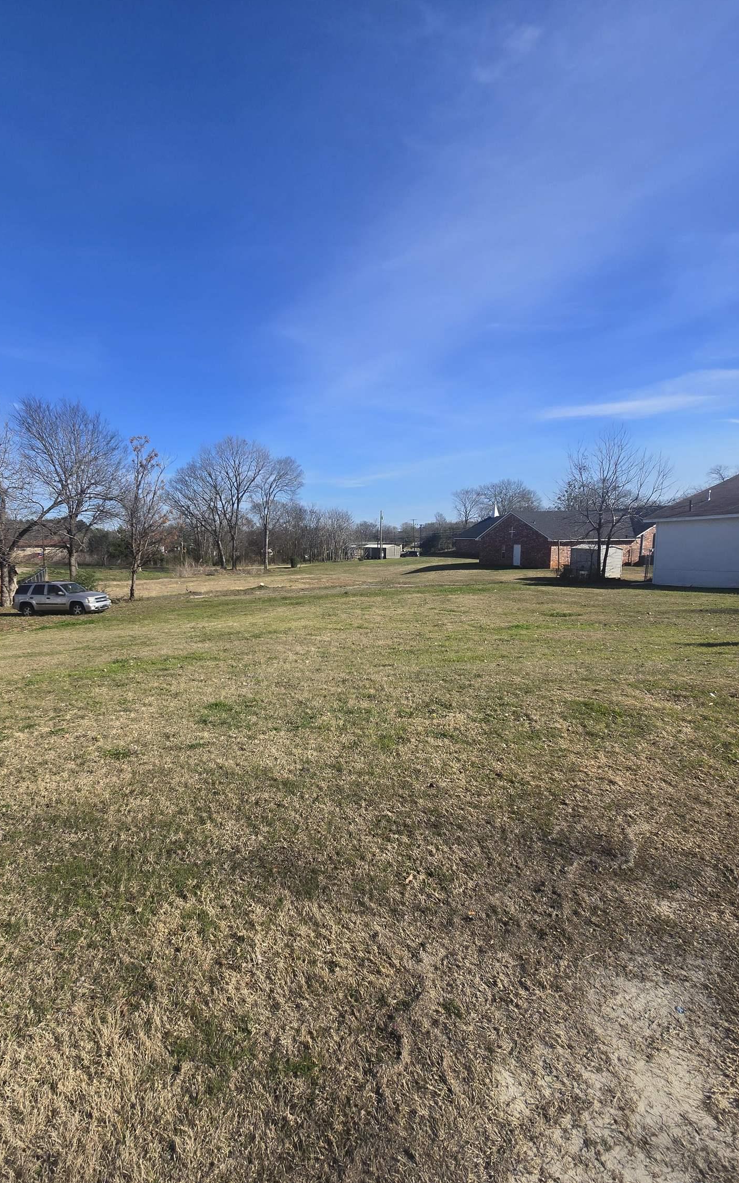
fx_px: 451
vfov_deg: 105.3
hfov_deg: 77.9
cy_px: 598
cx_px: 302
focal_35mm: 14
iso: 50
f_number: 2.2
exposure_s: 1/2222
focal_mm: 2.2
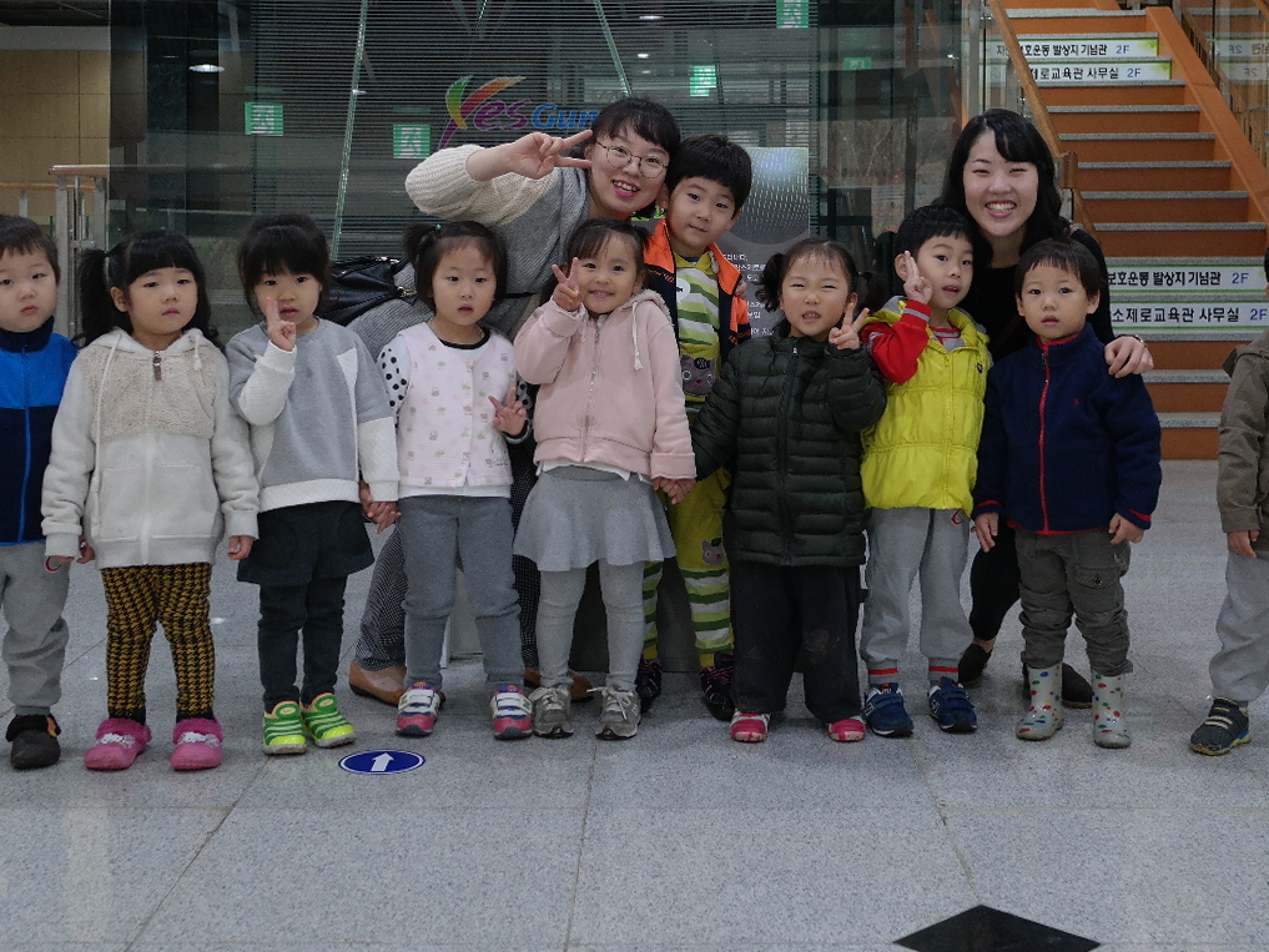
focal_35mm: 49
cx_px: 693
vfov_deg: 29.3
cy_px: 267
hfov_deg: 38.9
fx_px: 1797
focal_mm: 20
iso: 400
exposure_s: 1/40
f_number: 3.5
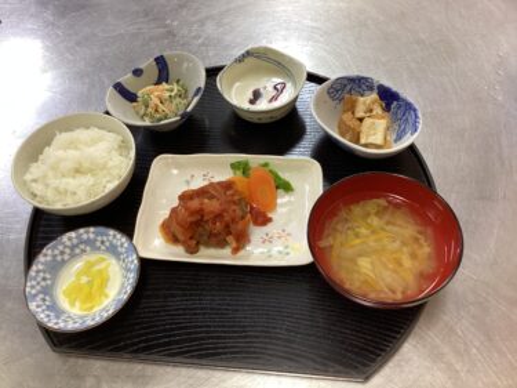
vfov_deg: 45.4
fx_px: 463
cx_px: 258
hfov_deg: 58.4
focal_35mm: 31
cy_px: 194
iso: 125
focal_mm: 3.3
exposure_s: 1/50
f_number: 2.4
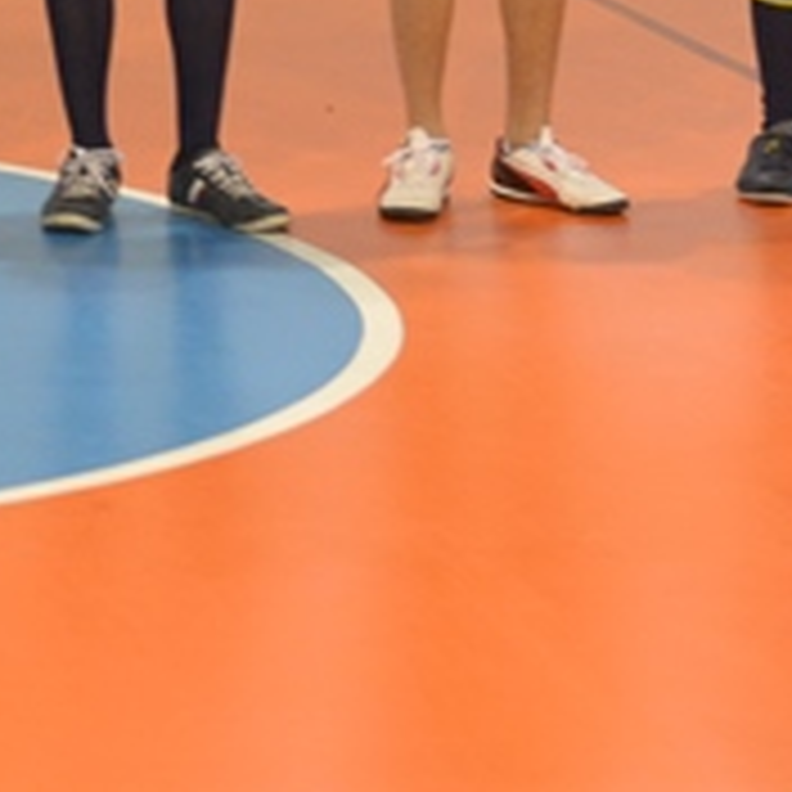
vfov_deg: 7.9
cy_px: -416
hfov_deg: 7.6
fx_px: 5643
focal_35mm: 218
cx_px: -864
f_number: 3.5
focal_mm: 44
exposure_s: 1/160
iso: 1600
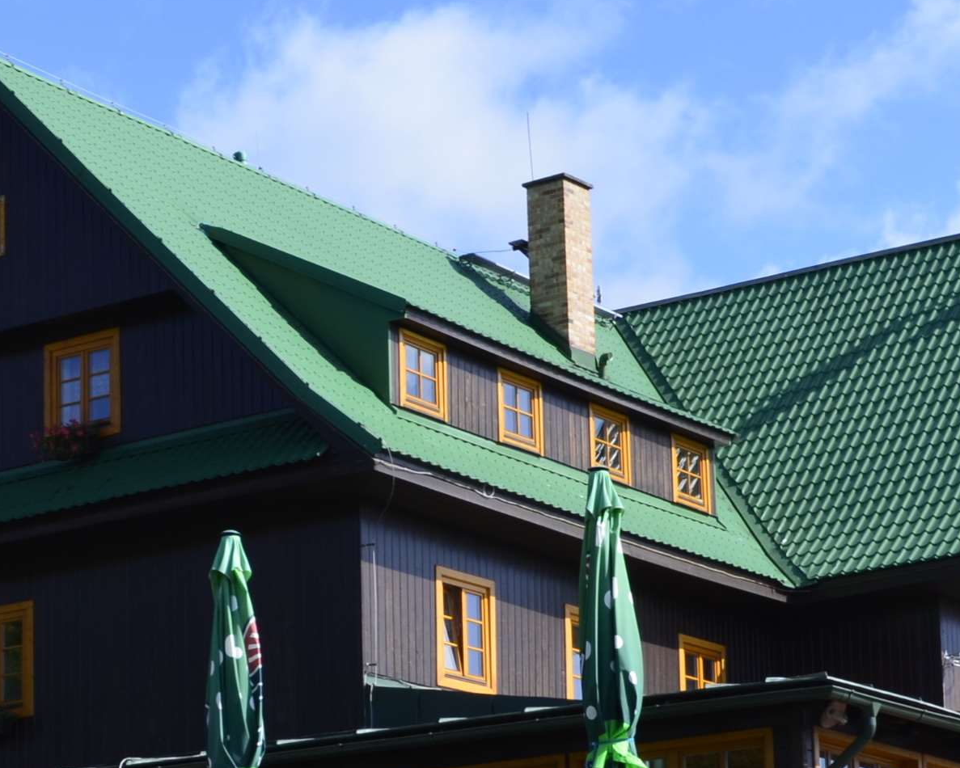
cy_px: 641
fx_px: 2984
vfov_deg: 14.6
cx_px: 443
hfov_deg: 18.3
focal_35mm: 105
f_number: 11
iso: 160
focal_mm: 24
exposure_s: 1/125
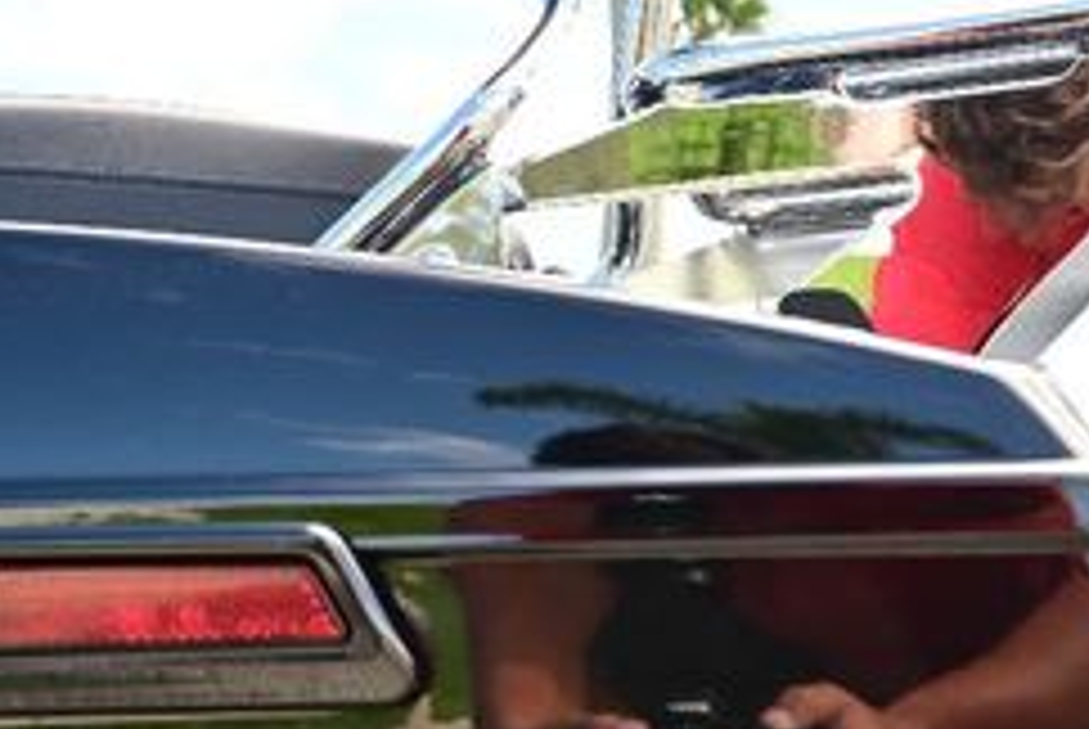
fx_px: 2039
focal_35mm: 67
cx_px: 270
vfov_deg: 18.8
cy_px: 947
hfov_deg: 29.4
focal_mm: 17
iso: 100
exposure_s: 1/100
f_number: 5
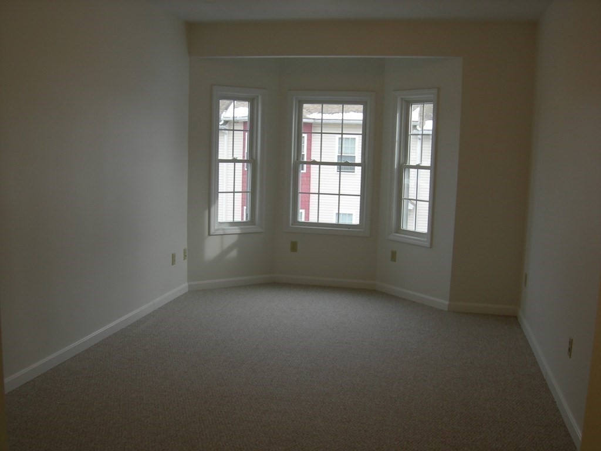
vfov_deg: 39.7
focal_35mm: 36
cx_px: 300
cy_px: 226
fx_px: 625
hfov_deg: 51.4
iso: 64
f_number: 3.8
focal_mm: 7.5
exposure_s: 1/62.2
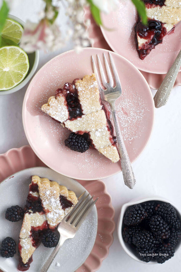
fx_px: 565
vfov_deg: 27.0
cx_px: 90
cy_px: 136
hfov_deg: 18.2
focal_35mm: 75
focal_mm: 50
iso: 100
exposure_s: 1/125
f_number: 2.8
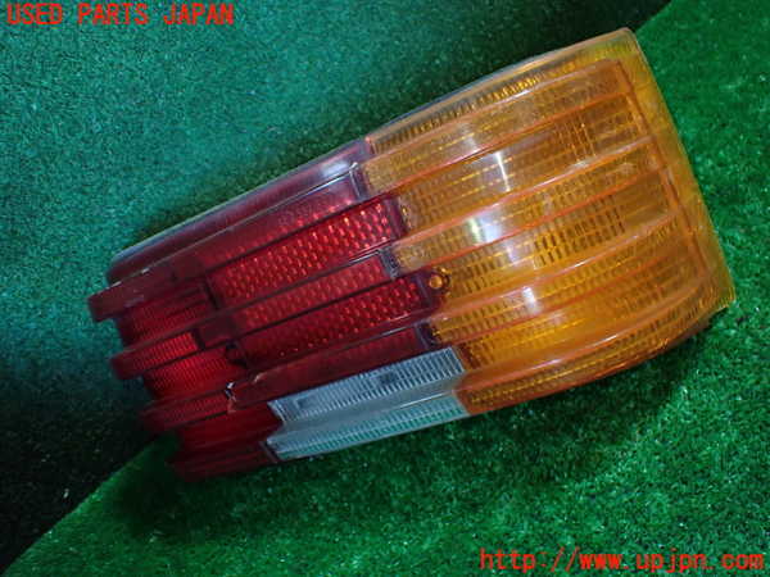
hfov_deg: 60.0
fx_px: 667
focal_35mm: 30
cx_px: 385
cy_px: 288
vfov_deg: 46.8
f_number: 2.3
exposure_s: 1/125
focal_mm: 5.4
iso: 800
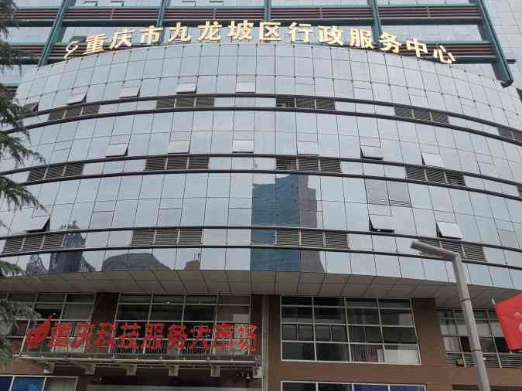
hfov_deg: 63.4
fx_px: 422
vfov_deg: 49.7
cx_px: 253
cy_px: 190
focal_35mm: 28
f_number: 1.8
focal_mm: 4.75
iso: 50
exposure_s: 1/714
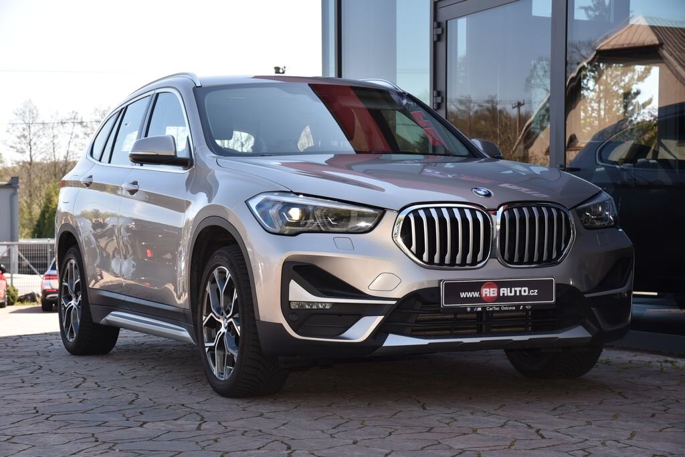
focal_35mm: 75
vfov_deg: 18.2
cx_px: 342
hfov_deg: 27.0
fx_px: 1428
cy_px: 228
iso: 500
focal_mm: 75
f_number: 9
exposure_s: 1/200
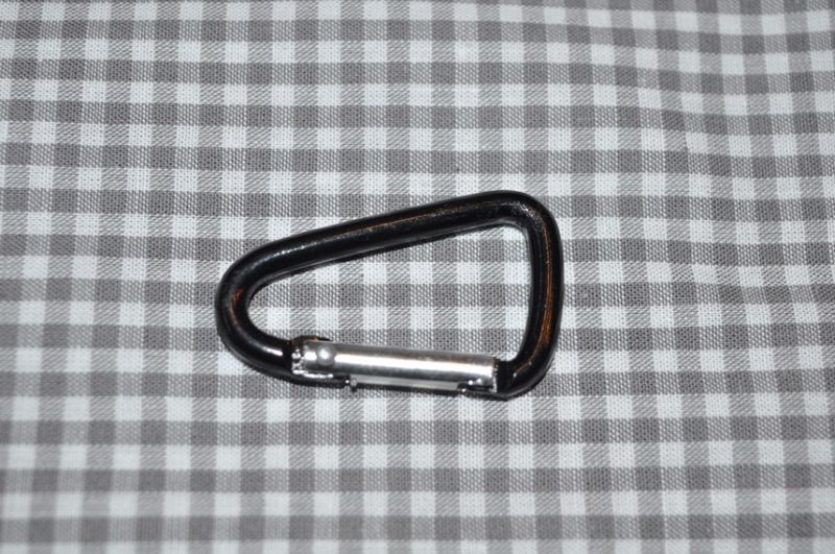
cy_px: 277
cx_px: 418
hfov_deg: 29.3
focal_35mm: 69
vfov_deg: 19.7
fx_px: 1598
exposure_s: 1/60
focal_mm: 46
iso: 200
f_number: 5
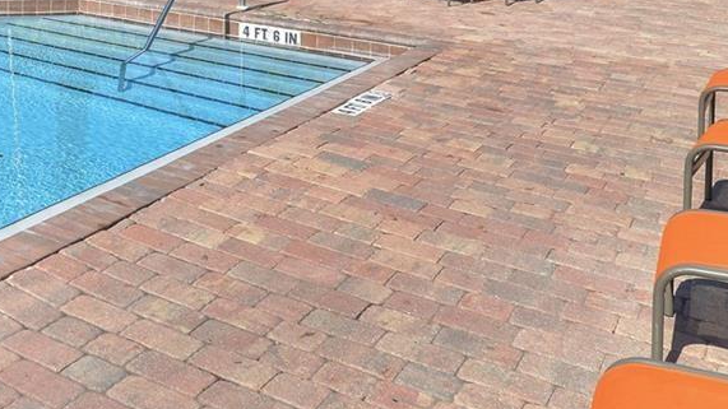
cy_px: -151
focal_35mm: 47
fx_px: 907
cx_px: -37
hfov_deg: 37.8
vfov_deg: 22.2
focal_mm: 16
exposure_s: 1/250
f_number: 8
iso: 125
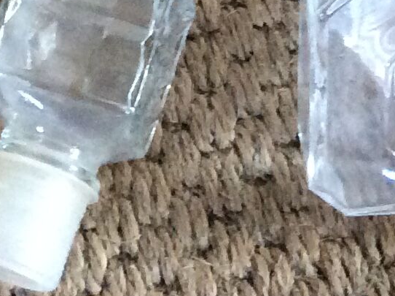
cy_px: -272
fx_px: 1744
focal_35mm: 153
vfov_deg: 9.2
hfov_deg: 12.9
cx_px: 170
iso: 200
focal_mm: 3.3
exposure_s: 1/25
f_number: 2.4
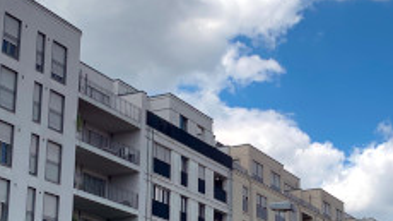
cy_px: 185
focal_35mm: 74
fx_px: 771
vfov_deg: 16.1
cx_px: 246
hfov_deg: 28.5
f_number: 1.8
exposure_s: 1/2611
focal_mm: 4.25
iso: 25
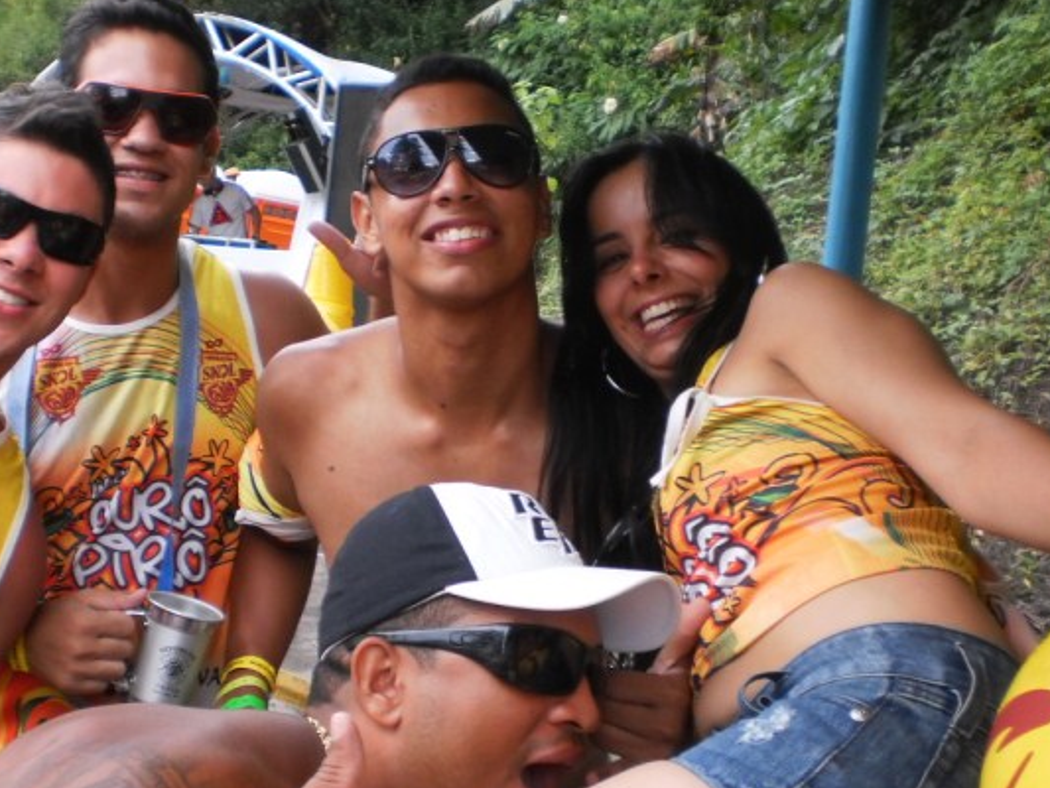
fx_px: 1638
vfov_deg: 27.0
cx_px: 410
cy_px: 388
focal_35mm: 54
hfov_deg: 35.4
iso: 100
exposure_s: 1/80
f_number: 3.1
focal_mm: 6.3
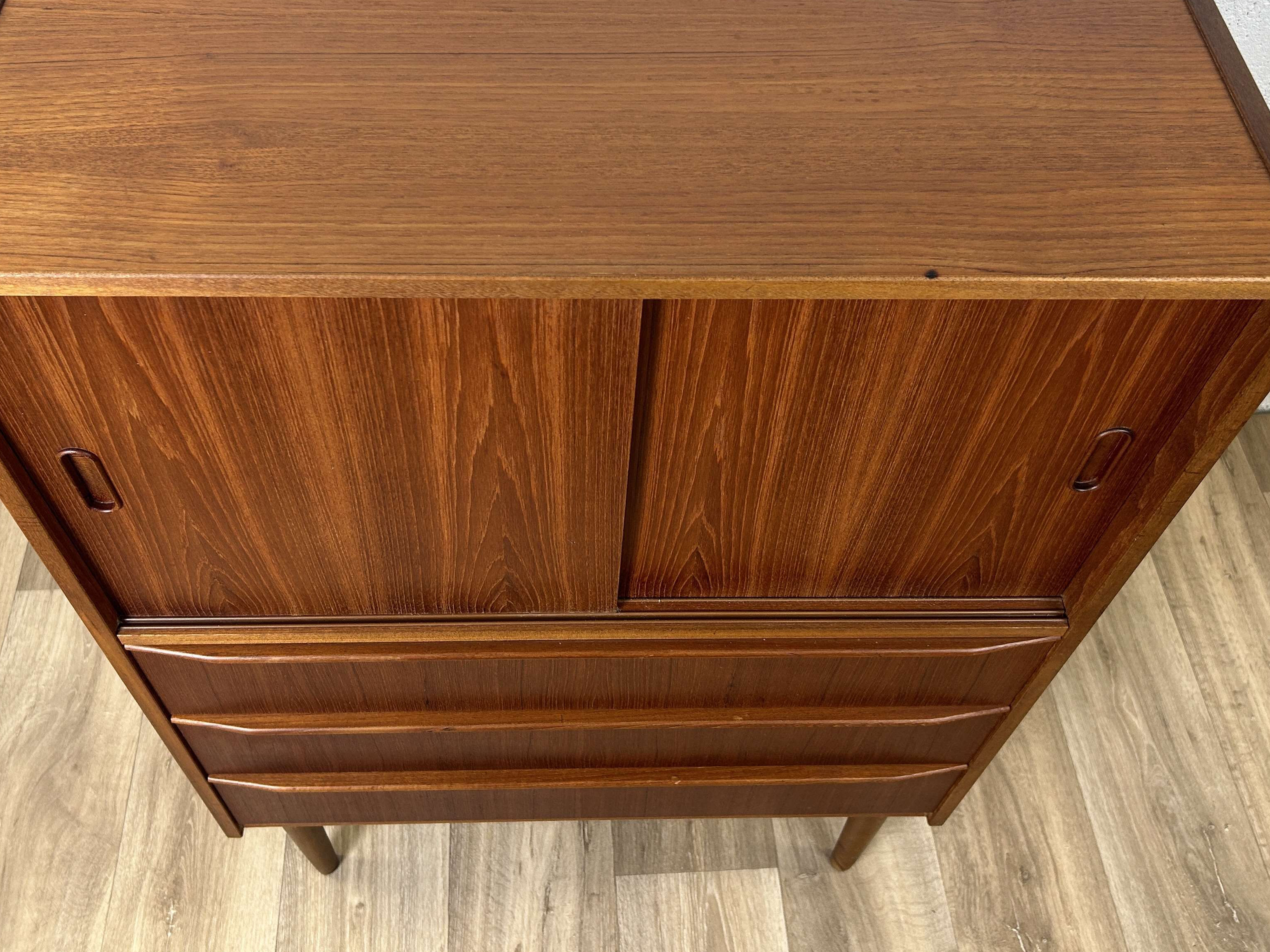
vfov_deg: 41.4
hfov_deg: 53.9
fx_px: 1247
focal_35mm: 34
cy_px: 341
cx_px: 601
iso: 100
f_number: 1.5
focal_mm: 5.7
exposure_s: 1/100
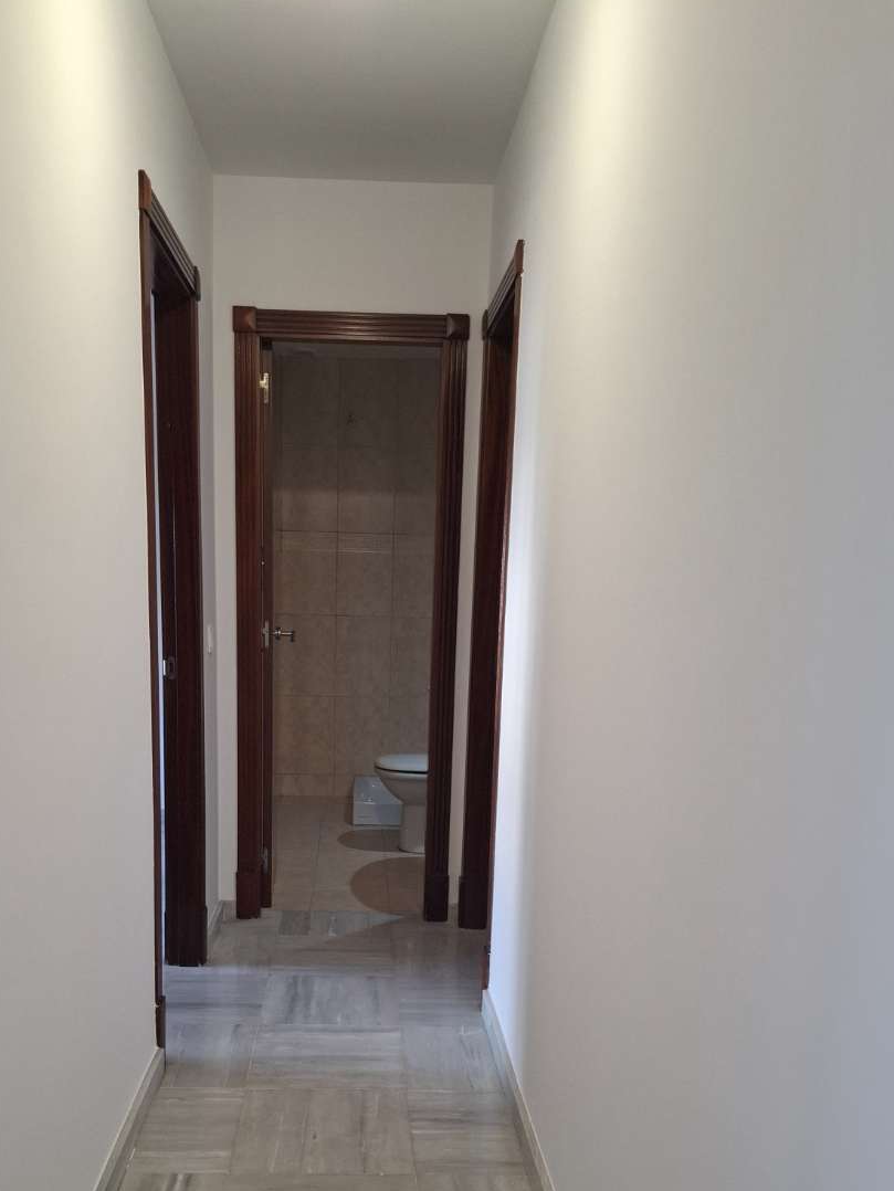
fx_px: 1101
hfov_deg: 44.1
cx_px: 384
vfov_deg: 55.9
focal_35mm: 32
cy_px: 767
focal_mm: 5.54
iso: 200
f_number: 1.8
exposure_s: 1/100
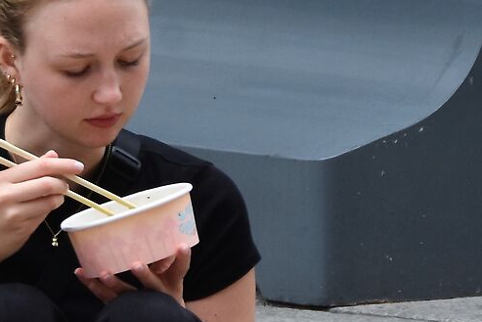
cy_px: 328
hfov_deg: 2.4
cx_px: -144
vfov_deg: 1.6
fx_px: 11731
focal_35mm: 876
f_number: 9
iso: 400
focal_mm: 120
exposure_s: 1/250
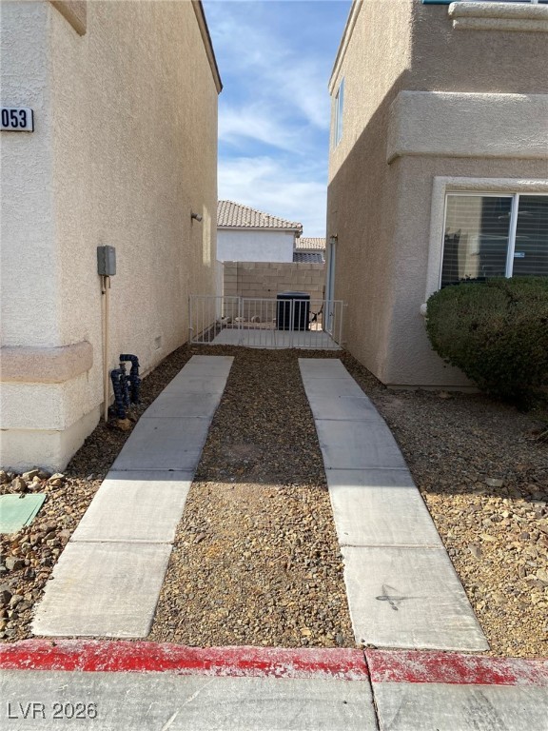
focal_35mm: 26
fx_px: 549
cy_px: 366
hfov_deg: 53.1
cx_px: 274
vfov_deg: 67.3
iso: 32
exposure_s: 1/2410
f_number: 1.8
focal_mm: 4.25
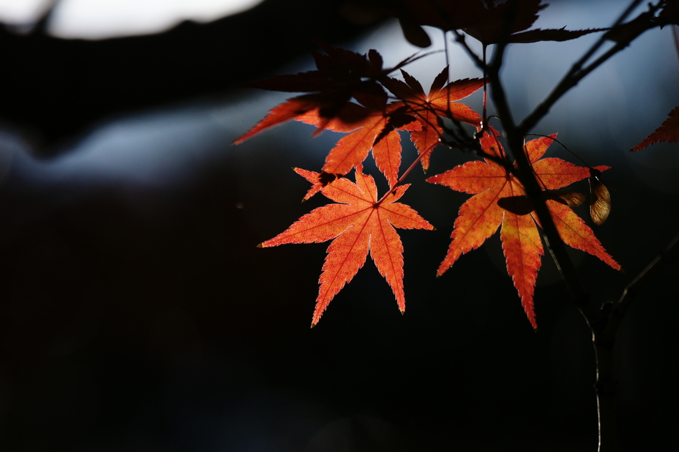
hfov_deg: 5.5
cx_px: 340
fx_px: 7070
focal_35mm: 375
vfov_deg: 3.7
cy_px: 226
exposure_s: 1/500
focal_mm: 250
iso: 200
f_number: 5.6
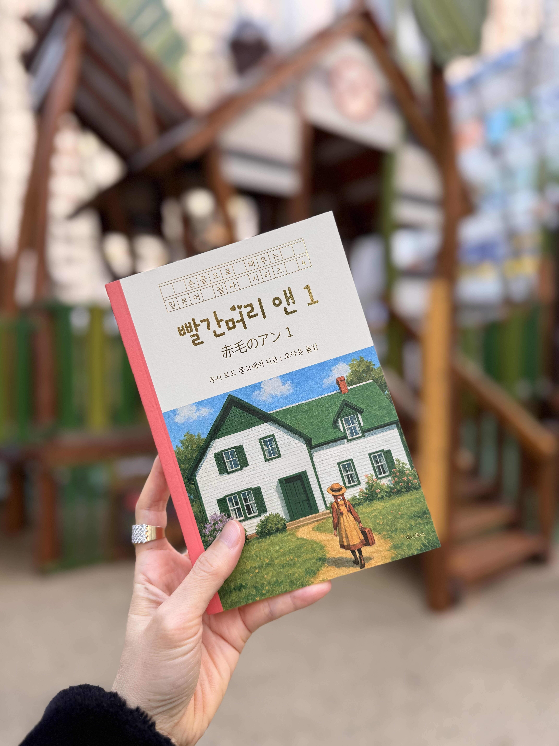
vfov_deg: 71.6
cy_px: 373
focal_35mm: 24
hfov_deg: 56.8
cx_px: 280
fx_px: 517
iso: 80
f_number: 1.78
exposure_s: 1/121
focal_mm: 6.76
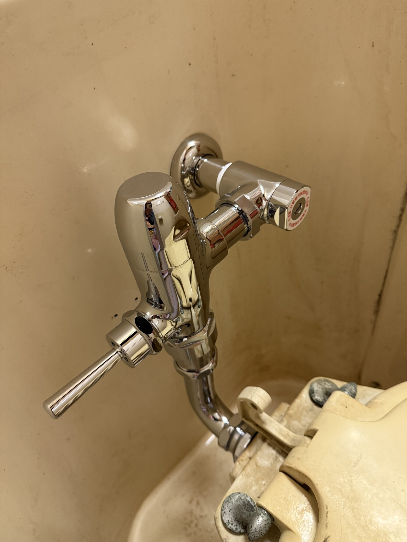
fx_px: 376
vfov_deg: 71.6
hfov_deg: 56.8
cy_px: 271
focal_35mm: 24
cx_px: 204
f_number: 1.78
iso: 400
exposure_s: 1/60
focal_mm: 6.76
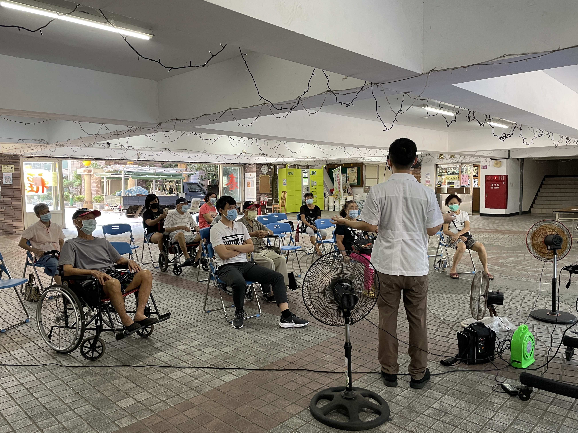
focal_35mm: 26
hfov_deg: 67.3
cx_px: 289
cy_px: 216
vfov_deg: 53.1
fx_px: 434
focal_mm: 4.2
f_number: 1.6
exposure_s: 1/60
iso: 125
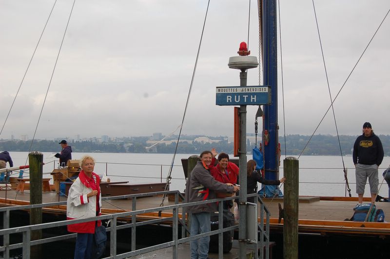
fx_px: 649
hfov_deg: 33.5
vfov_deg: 22.5
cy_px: 130
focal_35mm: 60
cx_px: 195
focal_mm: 40
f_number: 8
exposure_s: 1/250
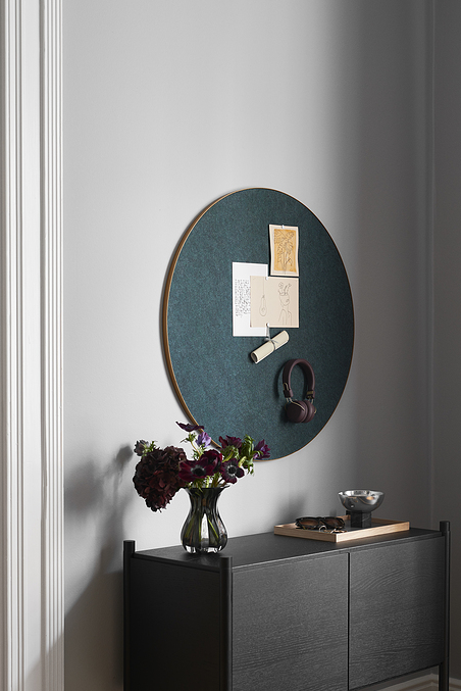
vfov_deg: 31.4
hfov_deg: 21.2
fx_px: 1228
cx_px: 271
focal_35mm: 64
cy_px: 398
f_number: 5.6
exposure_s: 3
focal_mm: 50
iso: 100
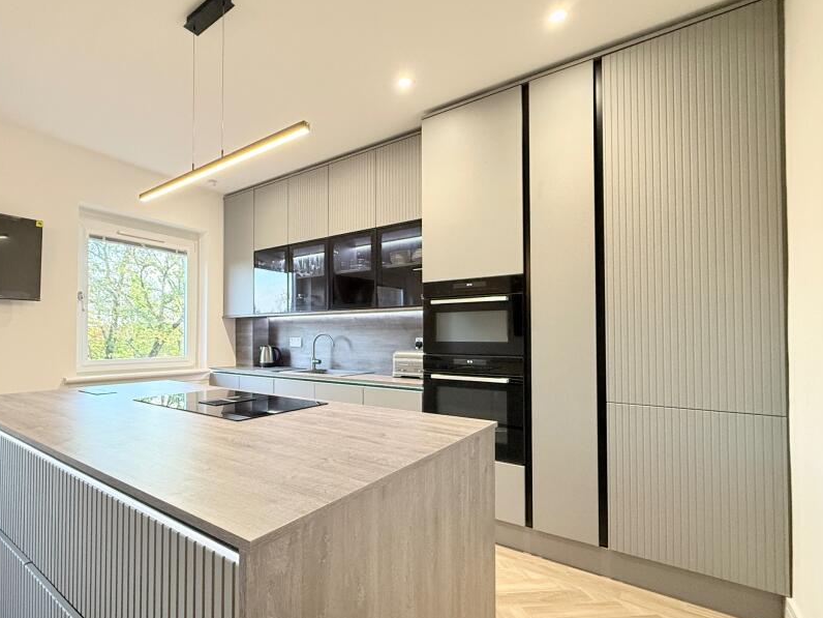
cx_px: 316
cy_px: 327
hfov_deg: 86.3
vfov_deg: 71.5
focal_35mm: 18
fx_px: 428
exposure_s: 1/100
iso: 320
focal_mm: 2.22
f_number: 2.2
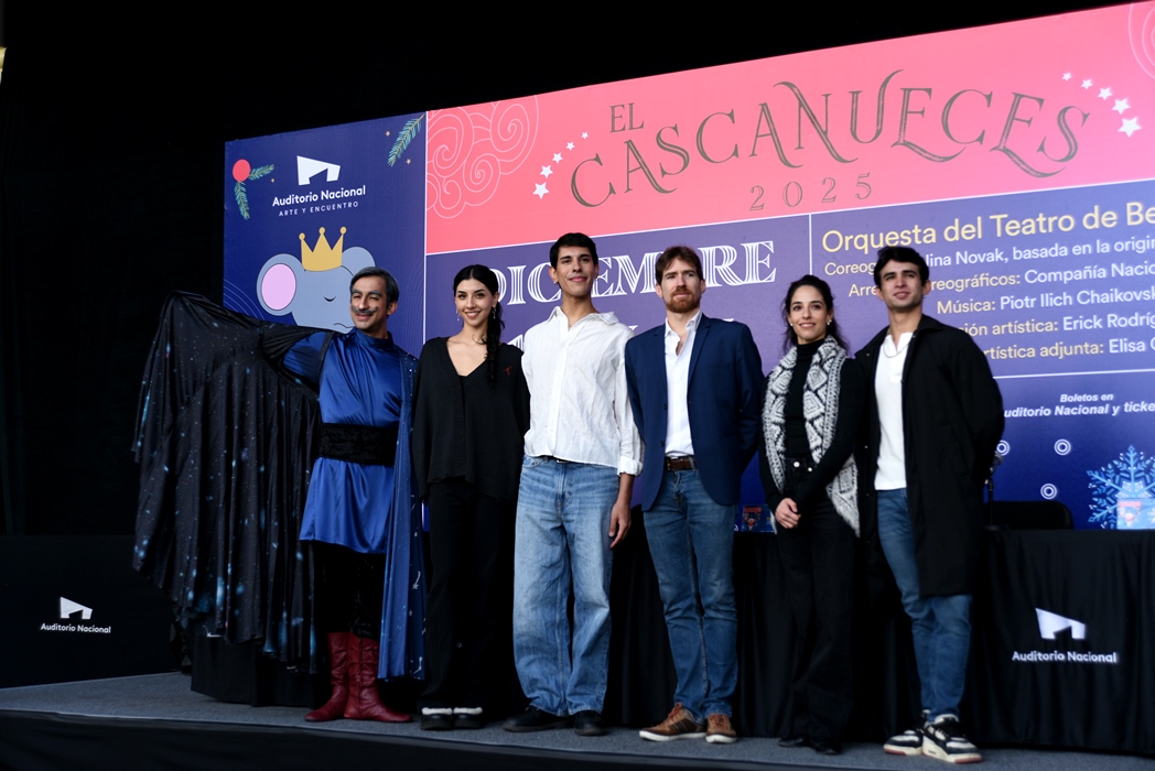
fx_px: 1541
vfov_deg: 28.1
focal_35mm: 48
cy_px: 386
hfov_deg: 41.1
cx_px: 578
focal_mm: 48
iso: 400
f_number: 3.5
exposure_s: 1/320
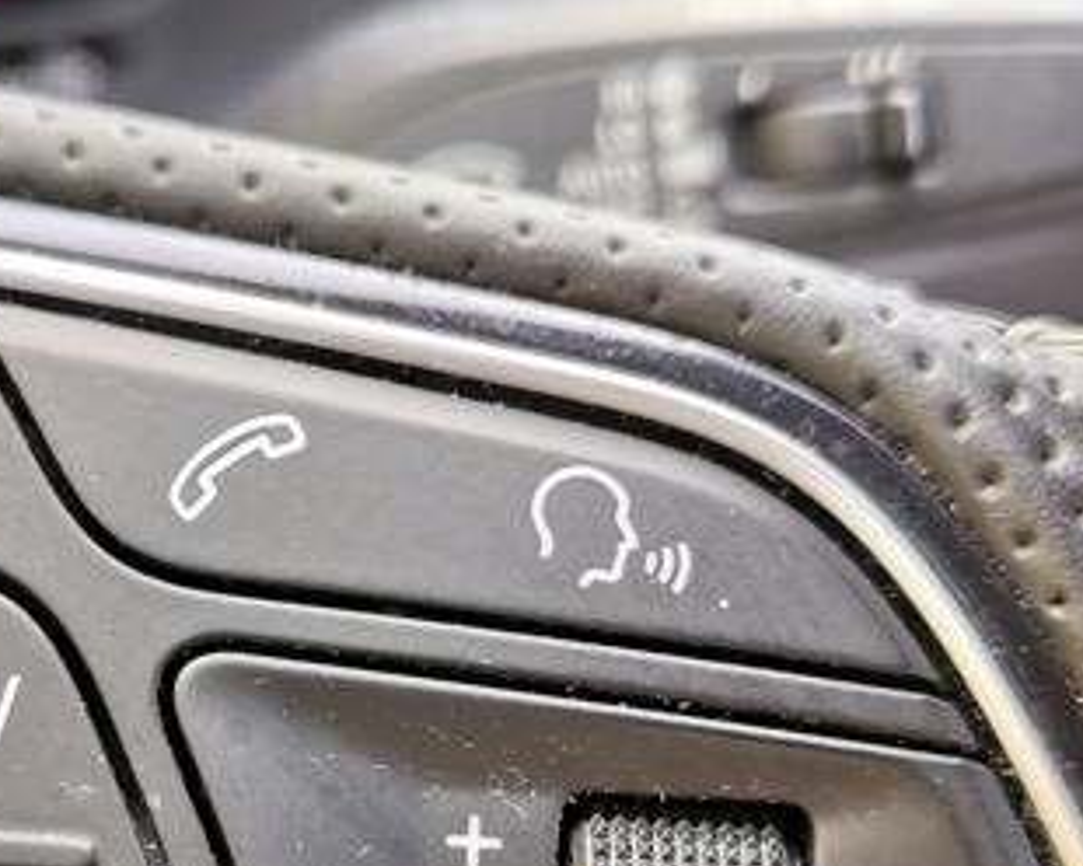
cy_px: 737
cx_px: 283
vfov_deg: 22.1
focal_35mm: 68
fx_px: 2180
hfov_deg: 27.6
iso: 125
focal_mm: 5.58
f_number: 1.8
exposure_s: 1/120
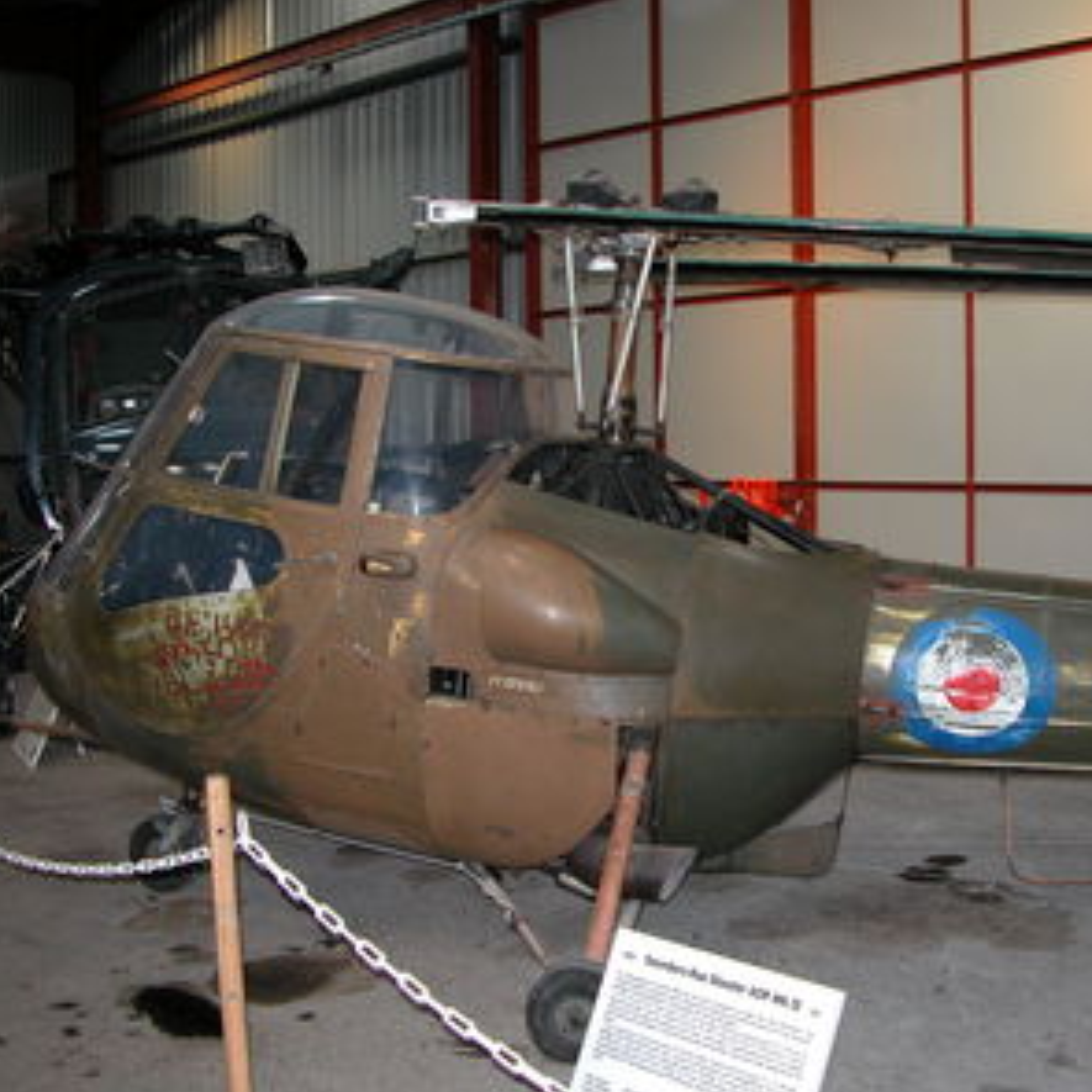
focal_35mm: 42
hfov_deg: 39.8
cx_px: 663
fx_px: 1499
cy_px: 552
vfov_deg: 40.0
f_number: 2.8
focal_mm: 8.9
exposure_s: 1/60
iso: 200
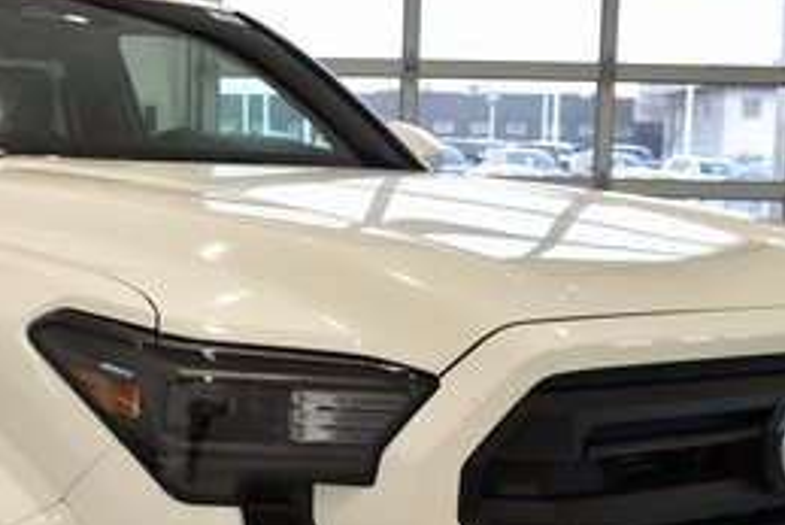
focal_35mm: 74
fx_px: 1614
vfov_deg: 18.2
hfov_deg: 26.9
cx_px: 167
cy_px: 463
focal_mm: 20
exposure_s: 1/40
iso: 100
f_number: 3.5
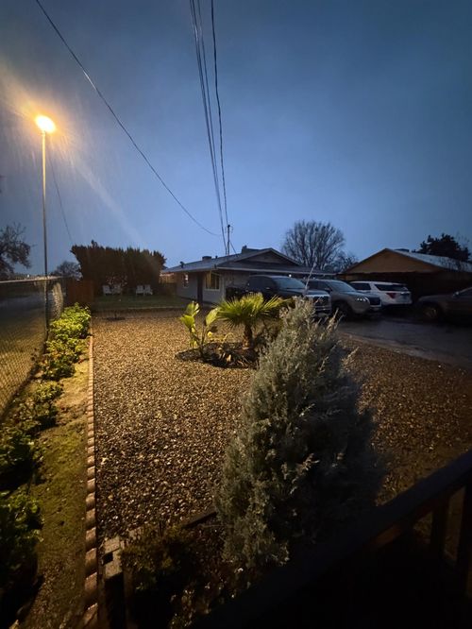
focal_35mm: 14
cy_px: 314
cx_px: 236
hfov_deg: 85.7
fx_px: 254
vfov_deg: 102.0
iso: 1600
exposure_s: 1/30
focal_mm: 2.22
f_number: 2.2
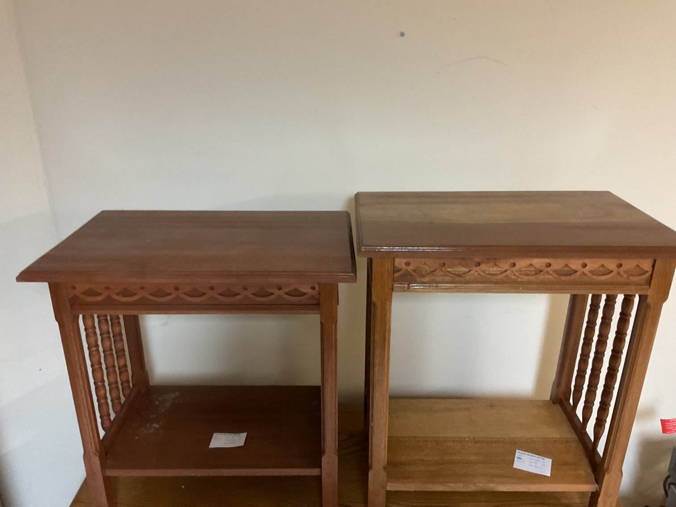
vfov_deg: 48.2
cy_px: 254
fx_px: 566
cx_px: 338
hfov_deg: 61.7
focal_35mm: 29
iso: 250
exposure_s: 1/40
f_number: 1.8
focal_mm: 3
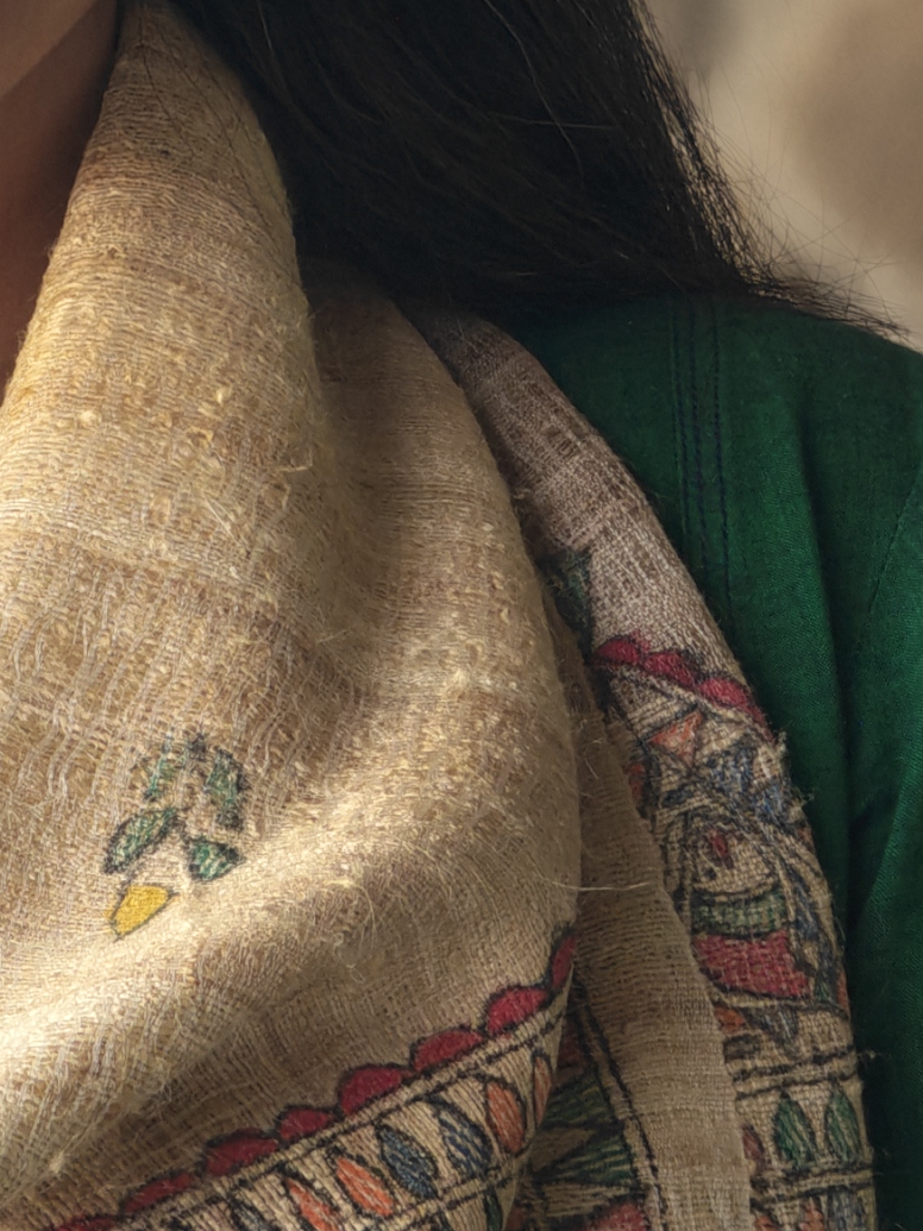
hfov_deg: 5.3
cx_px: -170
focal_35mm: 277
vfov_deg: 7.1
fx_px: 9850
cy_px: 255
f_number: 4.5
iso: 320
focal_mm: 13.3
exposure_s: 1/100
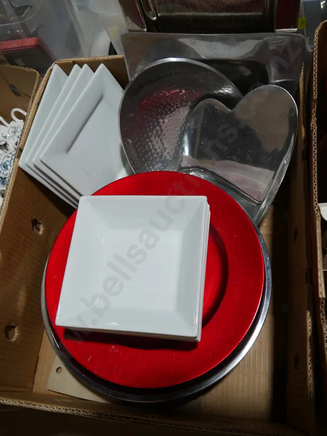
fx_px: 403
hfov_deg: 44.2
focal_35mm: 32
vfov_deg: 56.8
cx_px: 164
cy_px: 218
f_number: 3.6
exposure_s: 1/125
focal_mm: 16
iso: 200
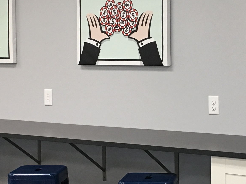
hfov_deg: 19.4
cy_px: 115
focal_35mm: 101
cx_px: 161
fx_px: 718
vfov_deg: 14.6
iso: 40
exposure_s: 1/30
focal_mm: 4.15
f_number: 2.2
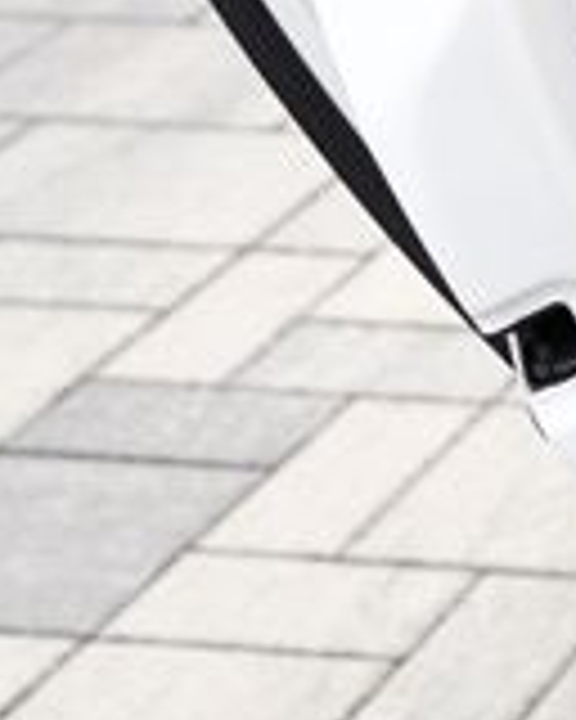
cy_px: -308
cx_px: 1935
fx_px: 3324
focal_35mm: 156
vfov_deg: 11.9
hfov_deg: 8.0
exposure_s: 1/60
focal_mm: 26
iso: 100
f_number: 4
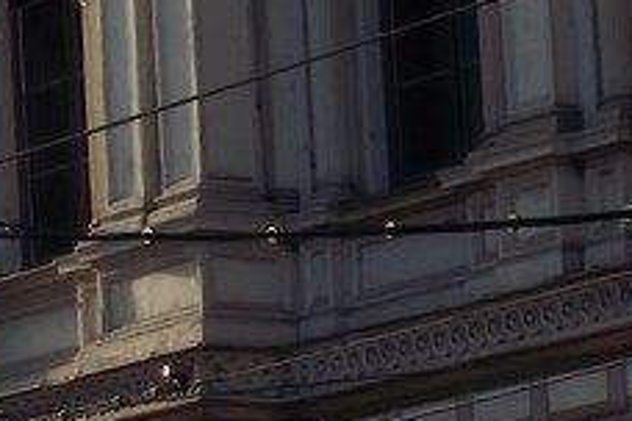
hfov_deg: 6.5
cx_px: -1458
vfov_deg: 4.9
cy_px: 341
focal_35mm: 281
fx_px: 4933
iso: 200
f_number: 16
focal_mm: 40
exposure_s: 1/200
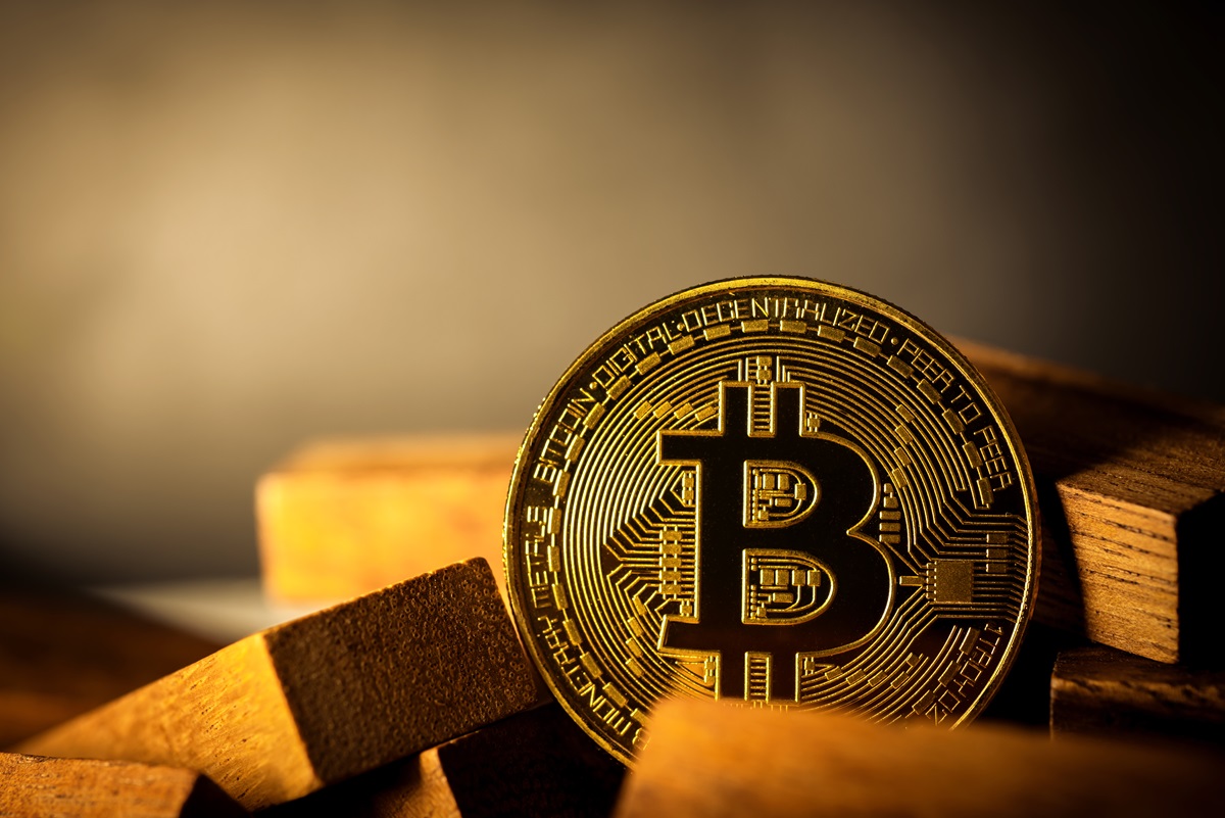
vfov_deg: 22.6
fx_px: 2042
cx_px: 612
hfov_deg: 33.4
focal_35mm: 60
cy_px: 409
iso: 400
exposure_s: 1/100
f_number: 8
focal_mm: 60
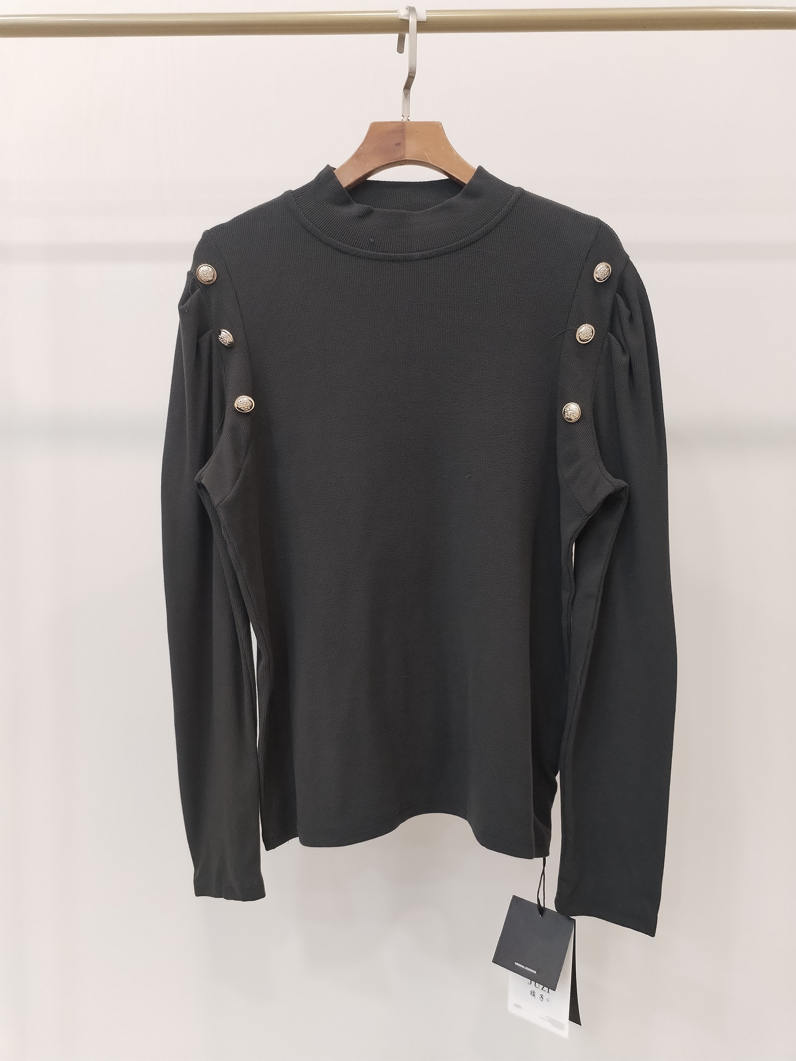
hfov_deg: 48.2
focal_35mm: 29
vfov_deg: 61.7
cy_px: 530
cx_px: 398
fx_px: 889
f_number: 1.8
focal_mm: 4.75
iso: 490
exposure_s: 1/50
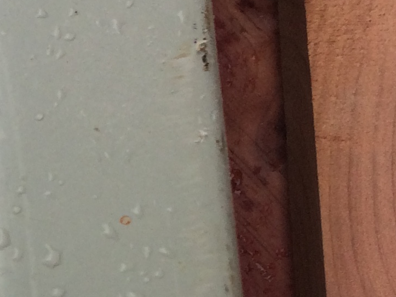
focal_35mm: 131
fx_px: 1498
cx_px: -186
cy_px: 470
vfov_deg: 10.8
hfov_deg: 14.2
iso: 32
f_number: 2.2
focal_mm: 4.15
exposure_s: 1/252
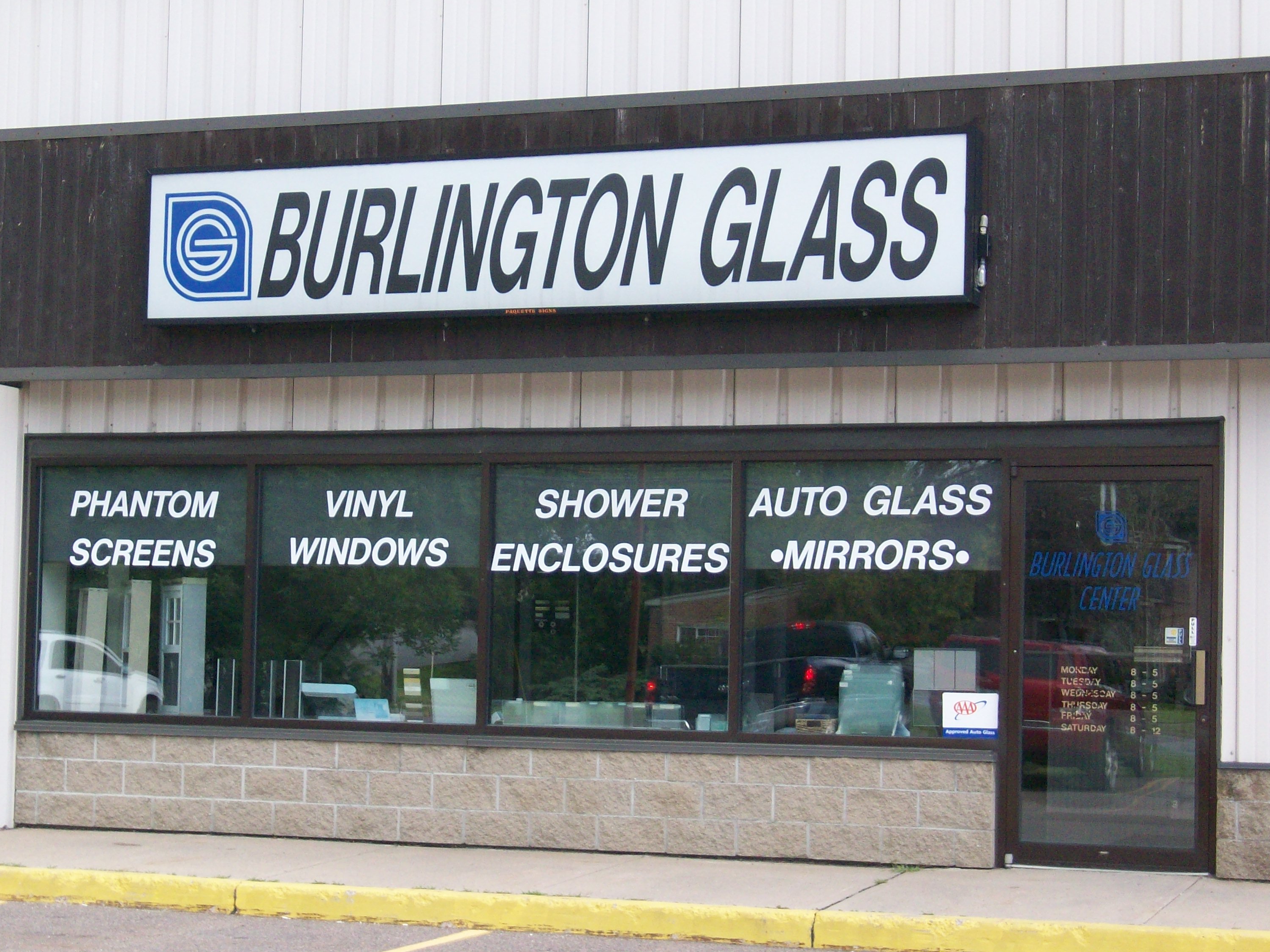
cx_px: 592
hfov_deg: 27.0
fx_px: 2641
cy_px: 491
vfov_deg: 20.4
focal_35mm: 72
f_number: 4.1
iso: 160
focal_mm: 11
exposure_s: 1/174
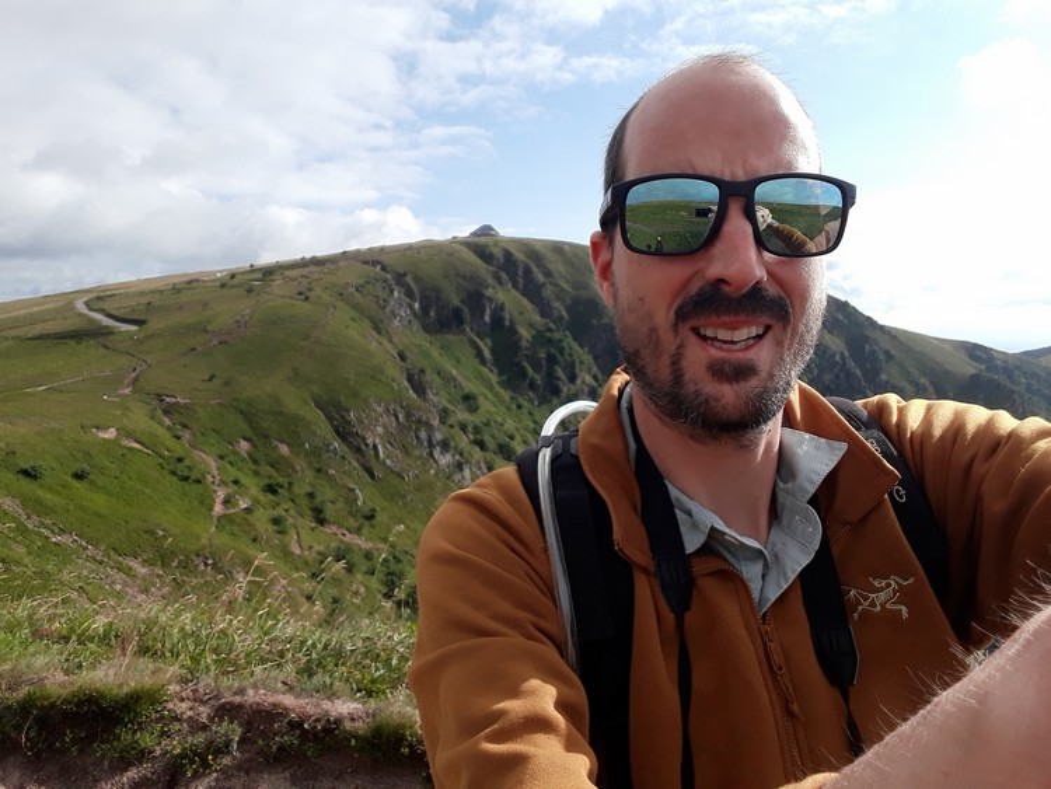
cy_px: 394
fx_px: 942
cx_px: 526
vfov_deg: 45.5
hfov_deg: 58.3
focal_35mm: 31
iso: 50
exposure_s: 1/1563
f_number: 1.9
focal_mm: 2.91
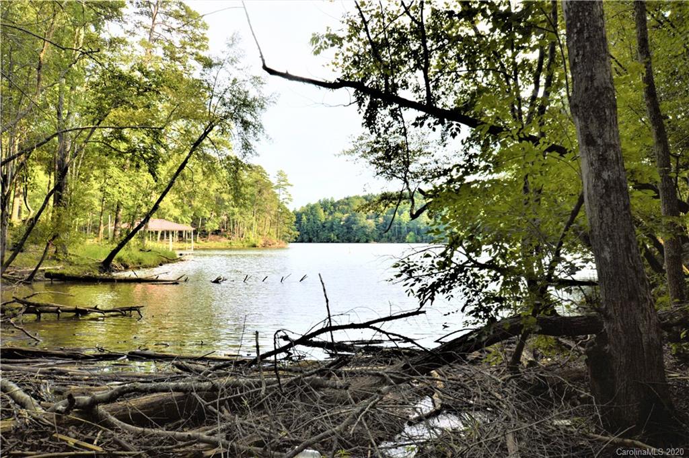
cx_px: 344
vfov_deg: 43.5
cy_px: 229
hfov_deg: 62.0
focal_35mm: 30
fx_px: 573
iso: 100
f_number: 7.1
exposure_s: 1/200
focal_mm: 20
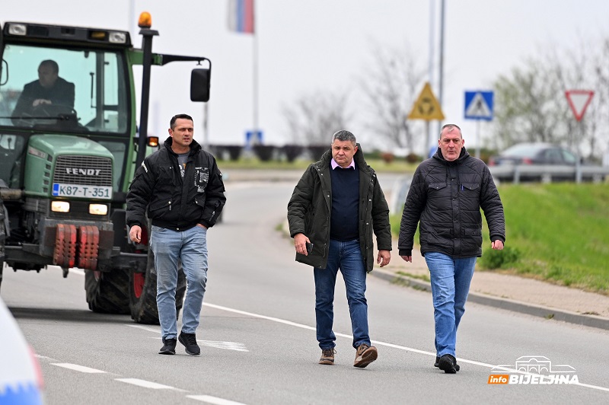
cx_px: 304
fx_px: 3380
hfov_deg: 10.3
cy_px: 202
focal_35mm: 200
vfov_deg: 6.9
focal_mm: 200
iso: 400
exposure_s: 1/3200
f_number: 2.8
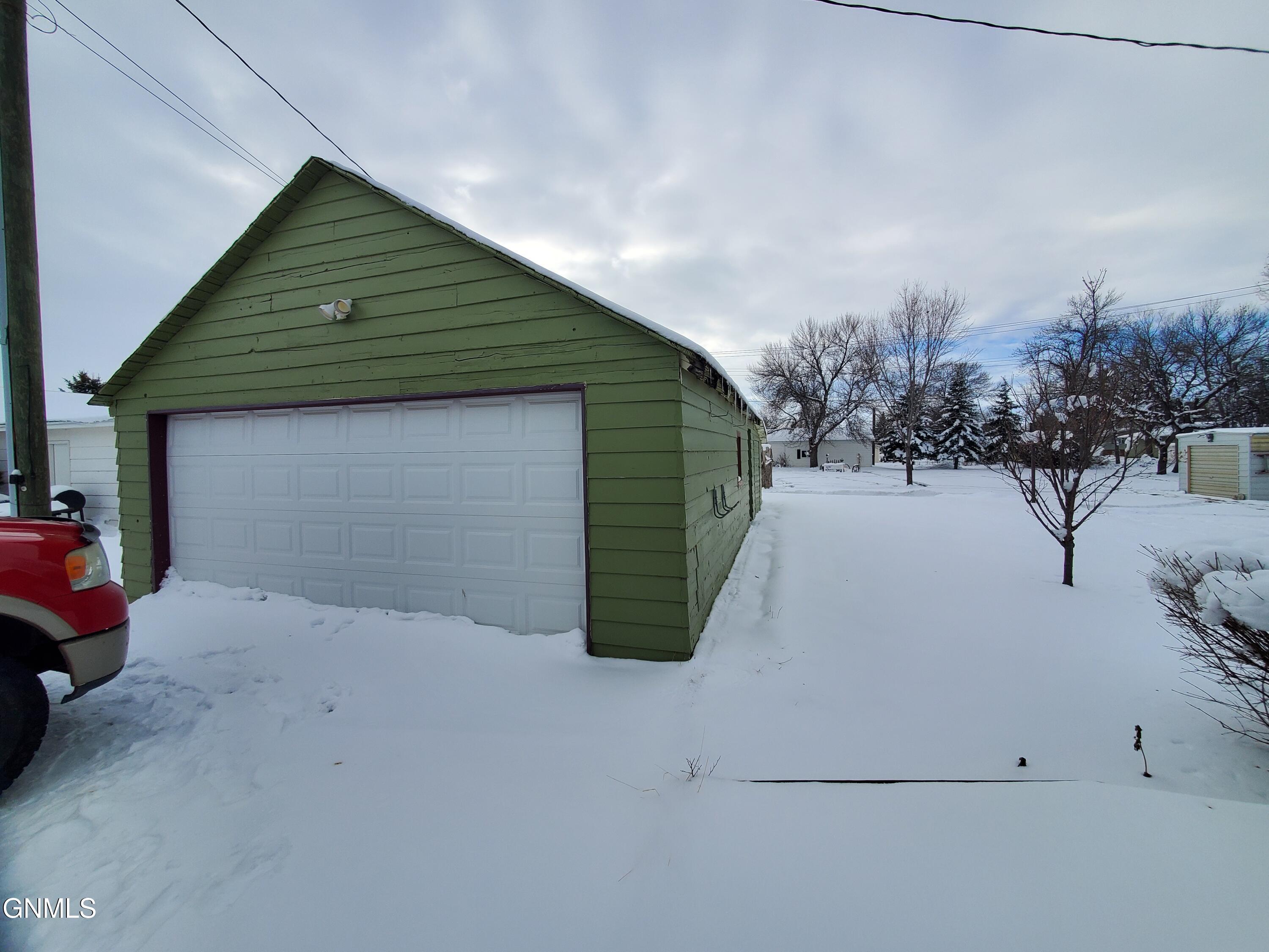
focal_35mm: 13
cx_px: 634
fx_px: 477
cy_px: 476
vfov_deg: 89.9
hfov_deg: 106.2
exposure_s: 1/947
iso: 50
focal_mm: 1.8
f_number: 2.2
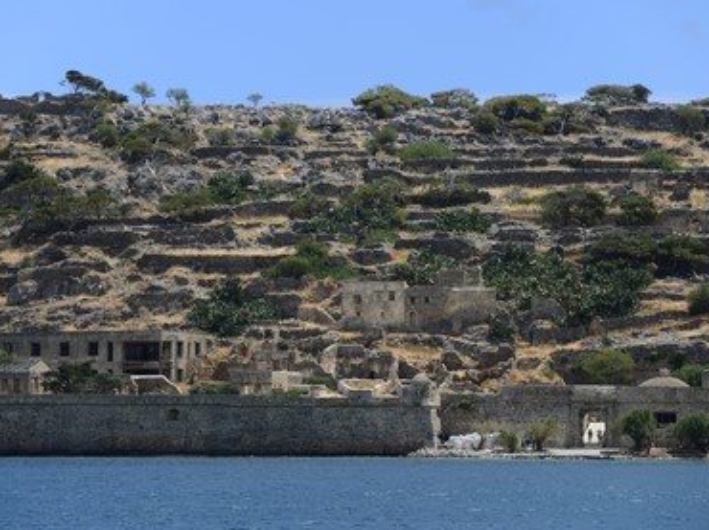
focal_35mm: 153
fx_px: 3132
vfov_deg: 9.7
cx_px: 335
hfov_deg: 12.9
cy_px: 266
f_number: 6.3
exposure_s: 1/400
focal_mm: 140
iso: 100
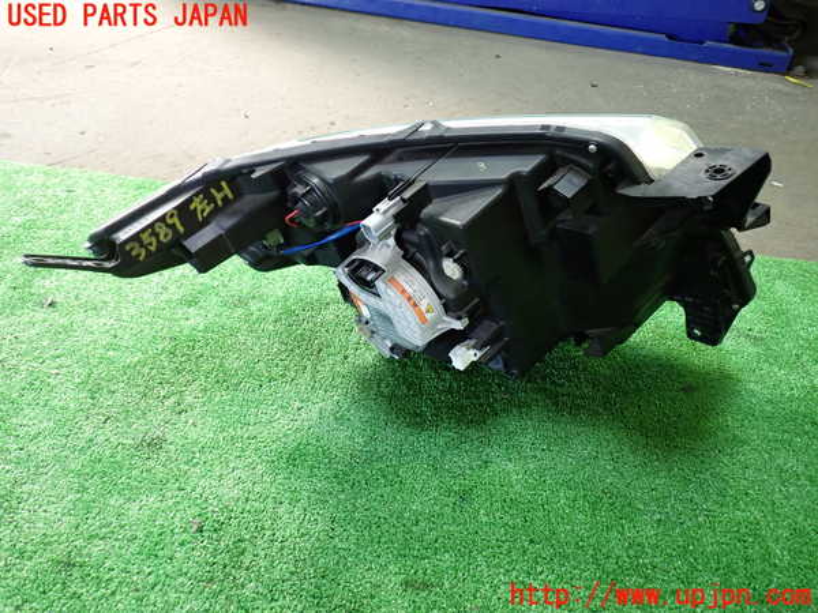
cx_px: 409
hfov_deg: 60.0
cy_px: 306
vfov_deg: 46.8
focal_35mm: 30
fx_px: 709
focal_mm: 5.4
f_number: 2.3
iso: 200
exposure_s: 1/30
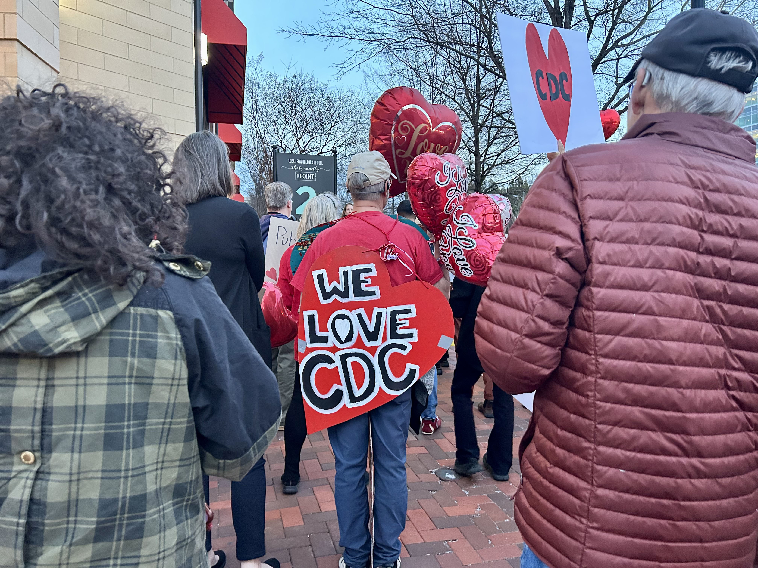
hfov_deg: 67.3
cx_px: 379
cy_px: 284
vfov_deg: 53.1
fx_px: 569
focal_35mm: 26
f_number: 1.5
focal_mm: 5.7
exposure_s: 1/60
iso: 400
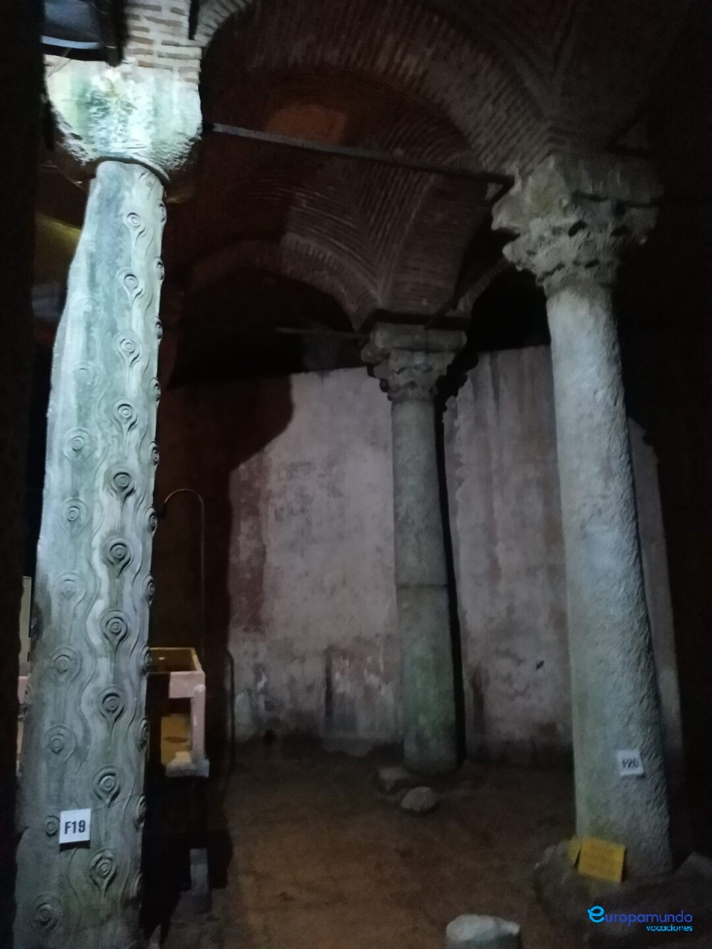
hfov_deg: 56.8
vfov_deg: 71.6
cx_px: 356
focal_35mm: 24
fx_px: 658
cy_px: 474
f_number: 1.9
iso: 2500
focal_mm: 3.94
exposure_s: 1/13
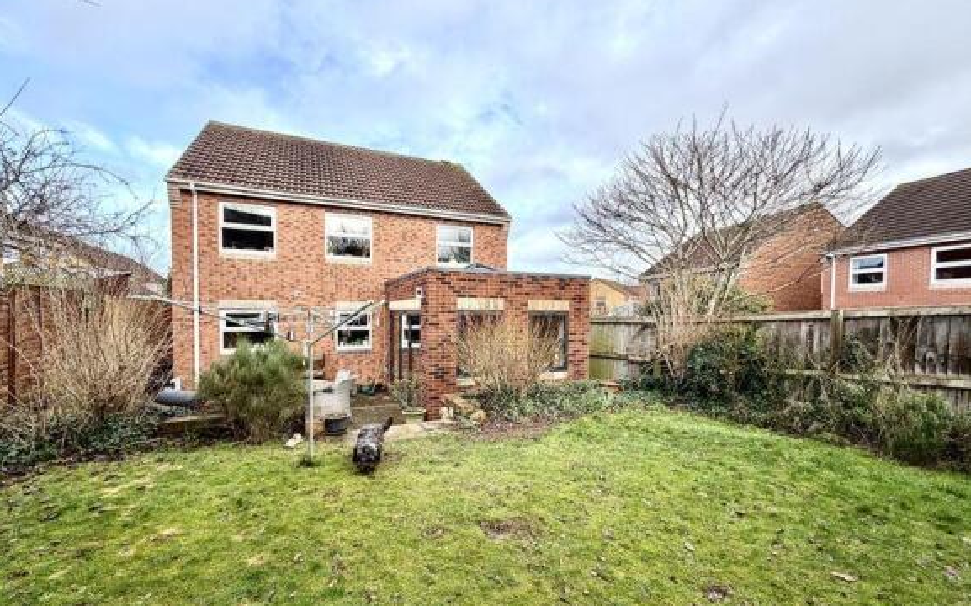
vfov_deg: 74.6
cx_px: 486
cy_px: 324
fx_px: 397
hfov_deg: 101.5
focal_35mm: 15
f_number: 2.2
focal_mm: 2.22
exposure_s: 1/502
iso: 50
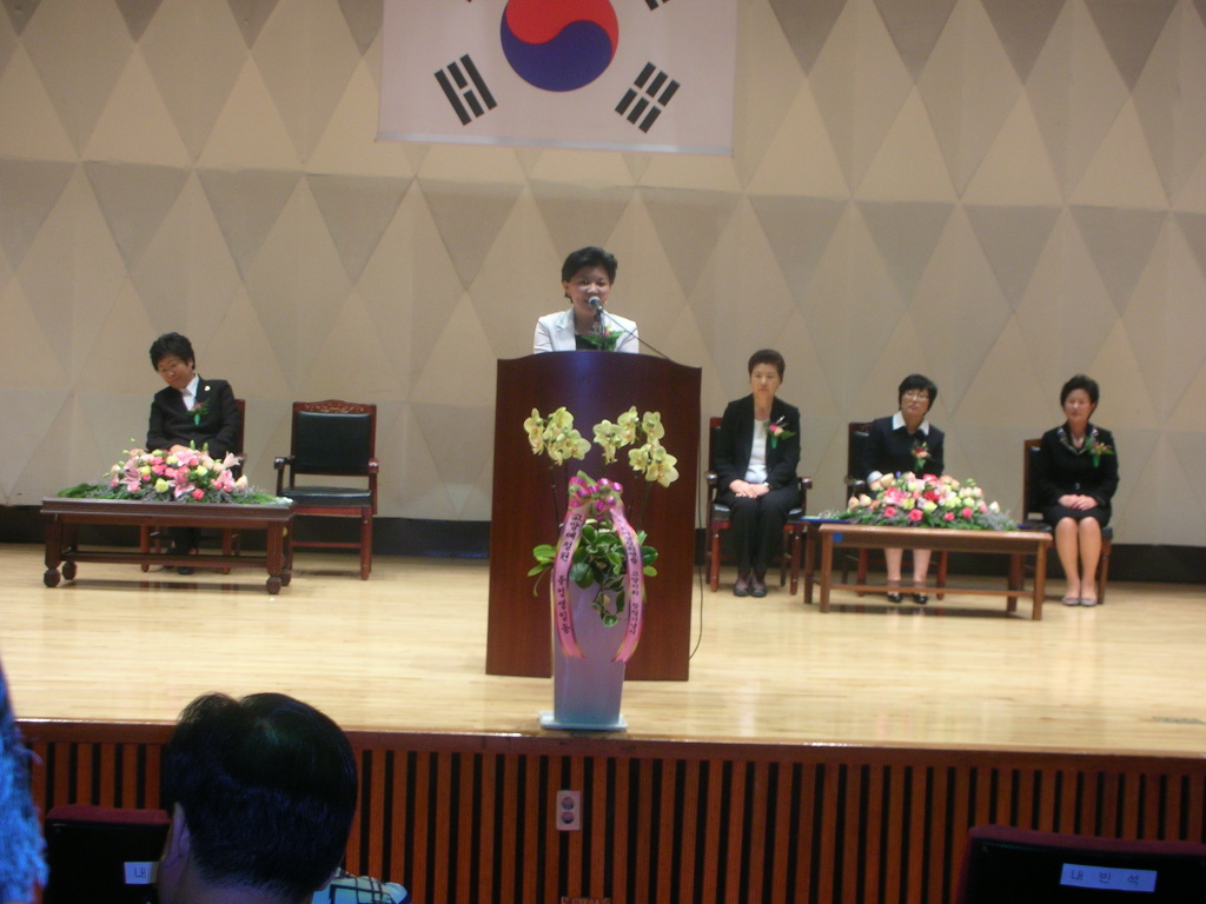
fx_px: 2125
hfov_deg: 31.7
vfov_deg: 24.0
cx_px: 603
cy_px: 452
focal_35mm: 61
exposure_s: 1/5.5
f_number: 4
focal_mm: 10.1
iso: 64
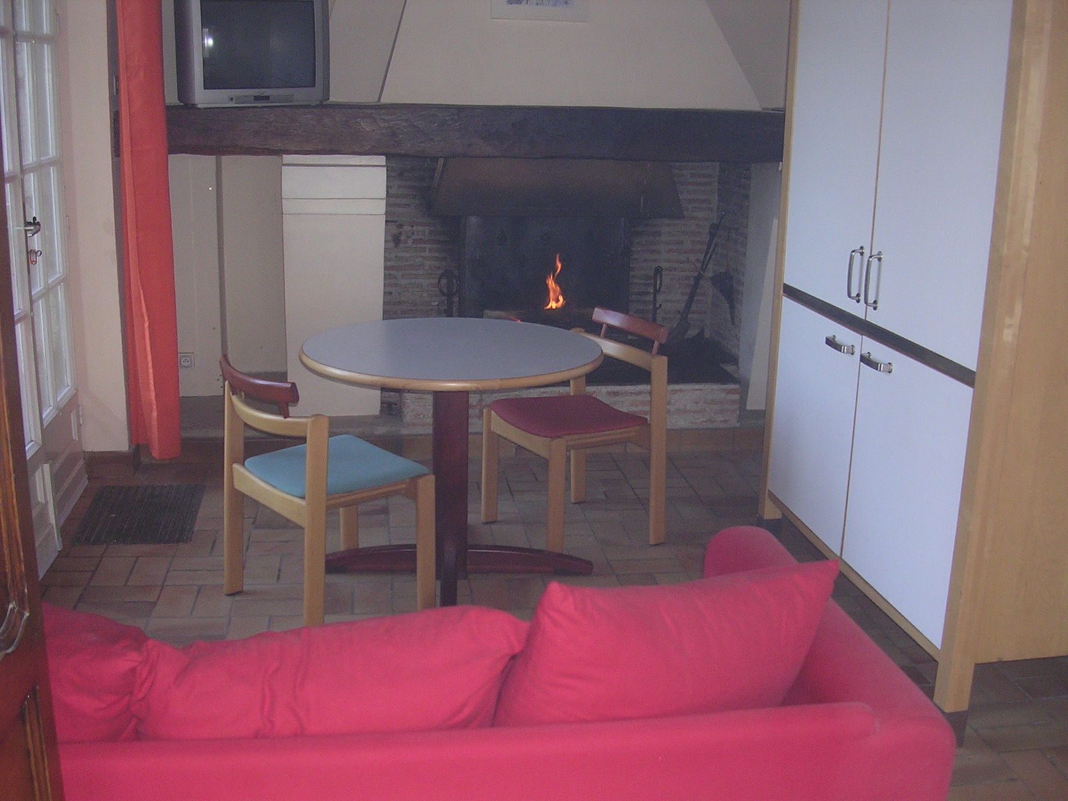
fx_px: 1172
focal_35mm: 38
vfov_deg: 37.7
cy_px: 400
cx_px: 534
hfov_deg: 49.0
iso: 182
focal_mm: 5.8
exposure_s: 1/60.1
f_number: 2.8
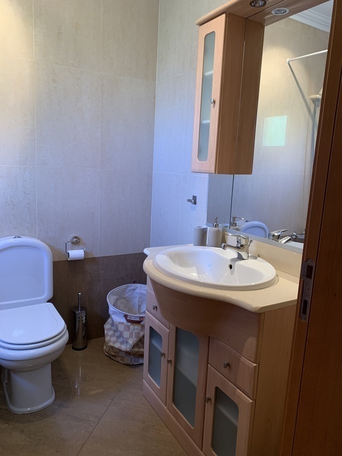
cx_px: 171
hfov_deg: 53.1
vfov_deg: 67.3
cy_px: 228
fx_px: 343
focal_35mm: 26
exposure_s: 1/50
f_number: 1.8
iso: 125
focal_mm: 4.25
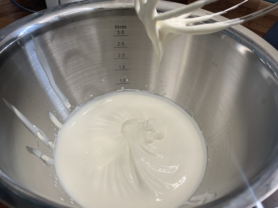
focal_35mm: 26
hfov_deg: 67.3
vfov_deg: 53.1
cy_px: 104
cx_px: 139
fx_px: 209
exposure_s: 1/63
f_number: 1.8
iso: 100
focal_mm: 4.25
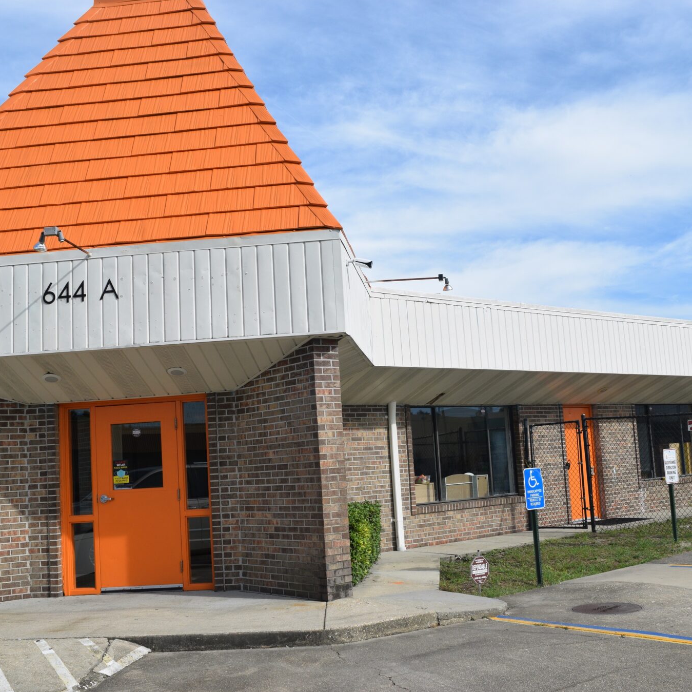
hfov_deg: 41.2
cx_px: 360
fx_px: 919
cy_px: 348
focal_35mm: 41
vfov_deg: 41.3
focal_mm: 21
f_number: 10
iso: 200
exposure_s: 1/400
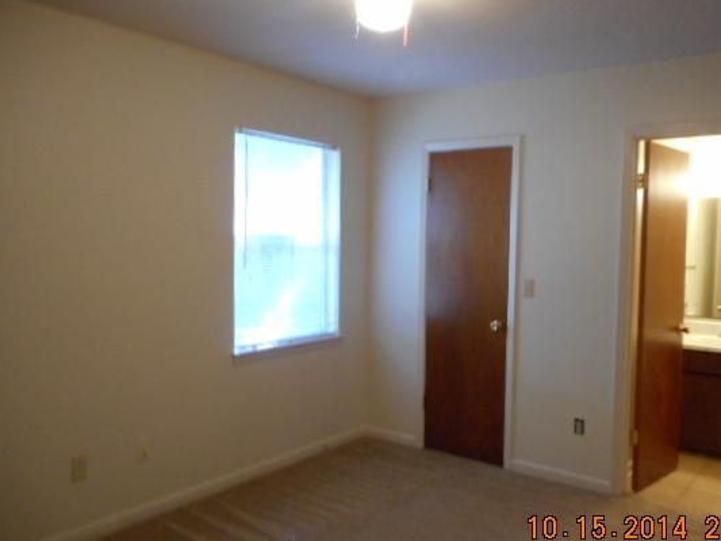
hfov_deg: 59.8
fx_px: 625
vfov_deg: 46.8
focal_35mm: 30
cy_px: 273
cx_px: 403
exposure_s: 1/13
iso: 400
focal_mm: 4.5
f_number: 3.7
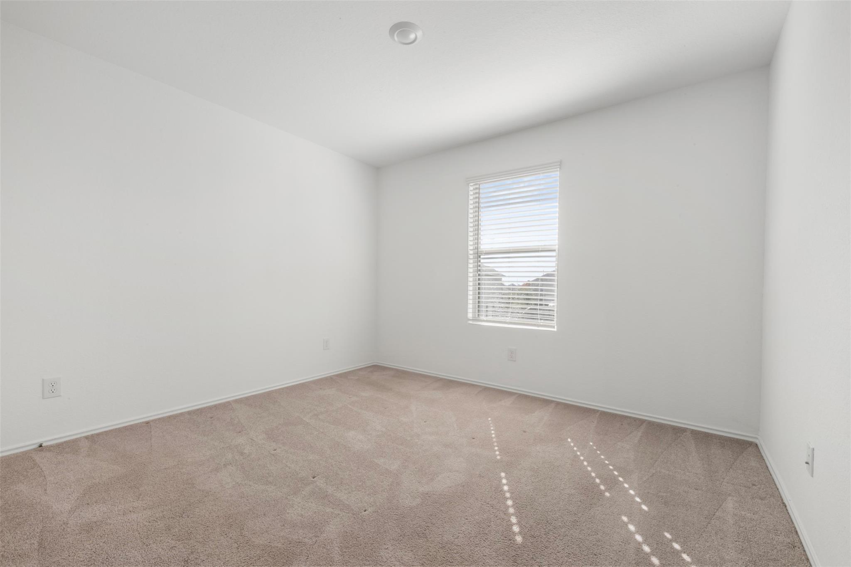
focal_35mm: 15
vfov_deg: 77.3
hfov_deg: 100.4
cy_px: 284
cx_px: 426
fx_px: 355
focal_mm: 15
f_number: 9
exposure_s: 1
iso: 250
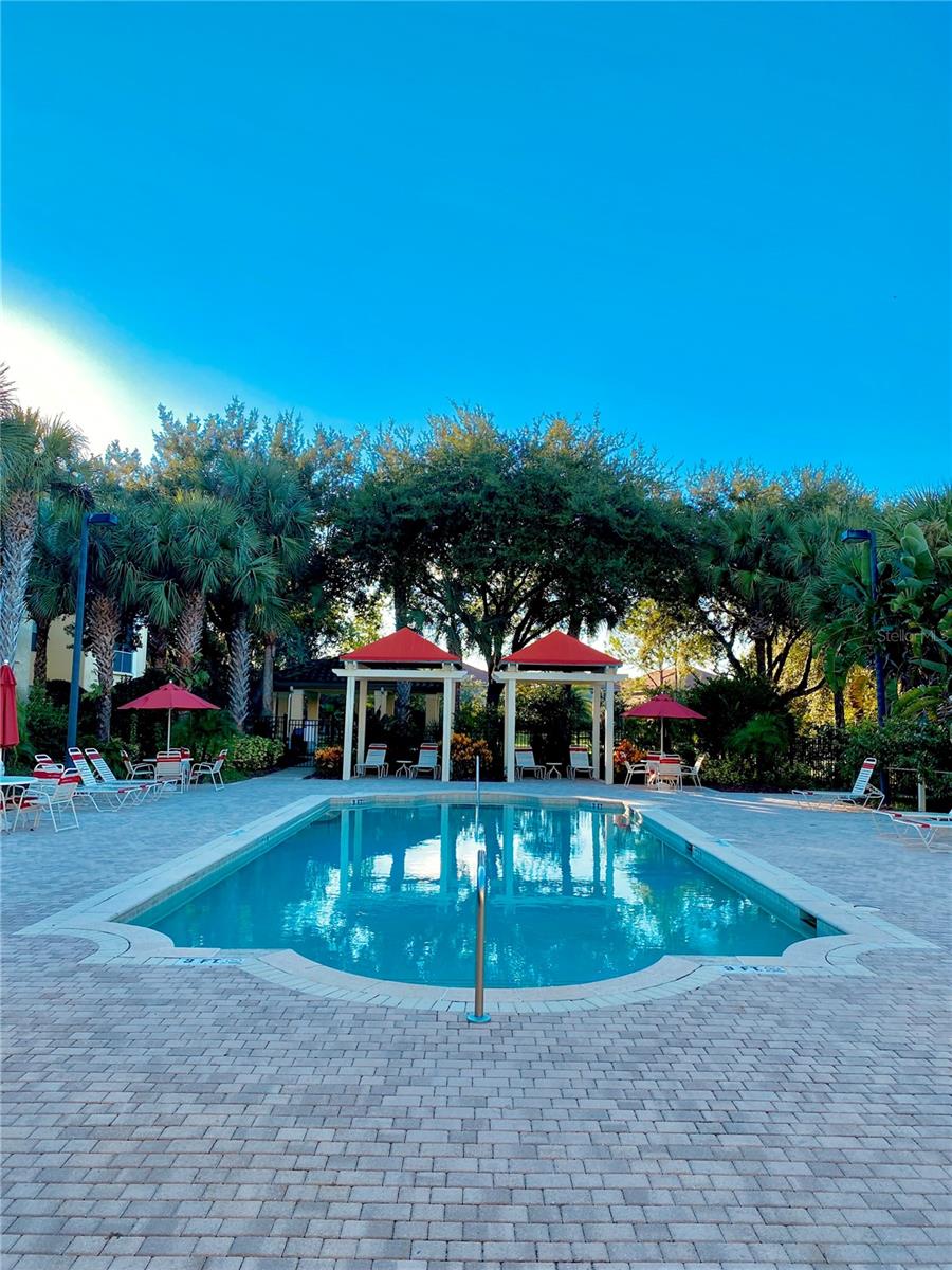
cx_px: 476
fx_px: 953
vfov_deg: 67.3
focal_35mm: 26
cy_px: 635
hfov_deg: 53.1
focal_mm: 4.25
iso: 32
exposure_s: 1/487
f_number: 1.8
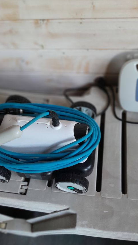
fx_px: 215
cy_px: 134
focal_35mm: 33
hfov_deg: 35.6
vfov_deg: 59.4
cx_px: 73
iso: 250
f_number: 1.8
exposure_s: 1/33
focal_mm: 3.98
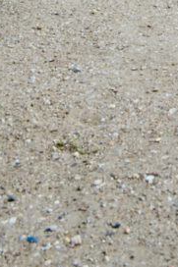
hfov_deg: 13.3
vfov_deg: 16.6
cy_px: -246
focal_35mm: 97
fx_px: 720
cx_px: 270
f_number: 11
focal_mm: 24
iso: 200
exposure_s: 1/250
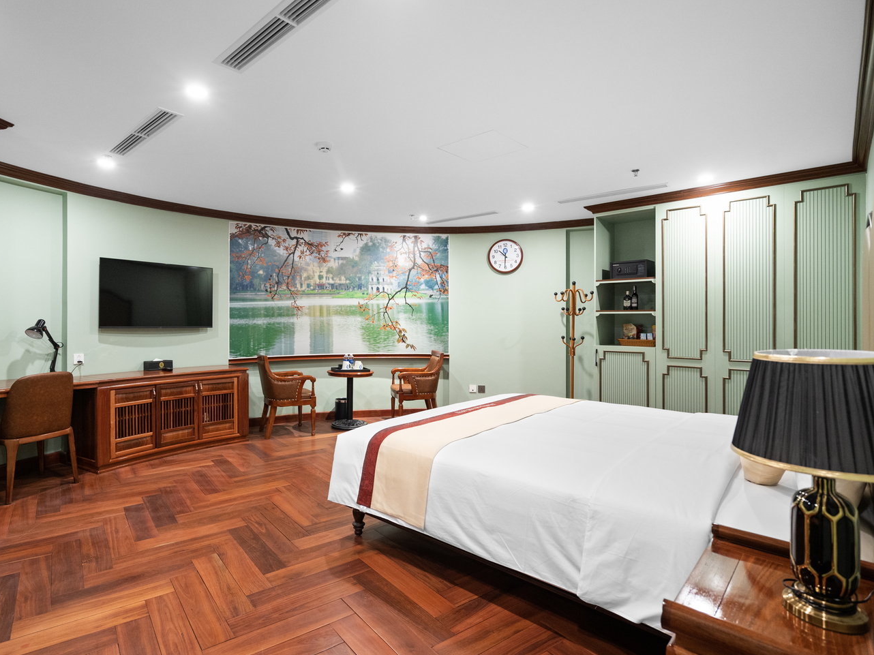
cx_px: 383
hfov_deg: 87.3
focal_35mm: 18
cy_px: 318
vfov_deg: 71.6
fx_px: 454
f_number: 4
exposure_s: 1/30
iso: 1000
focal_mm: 16
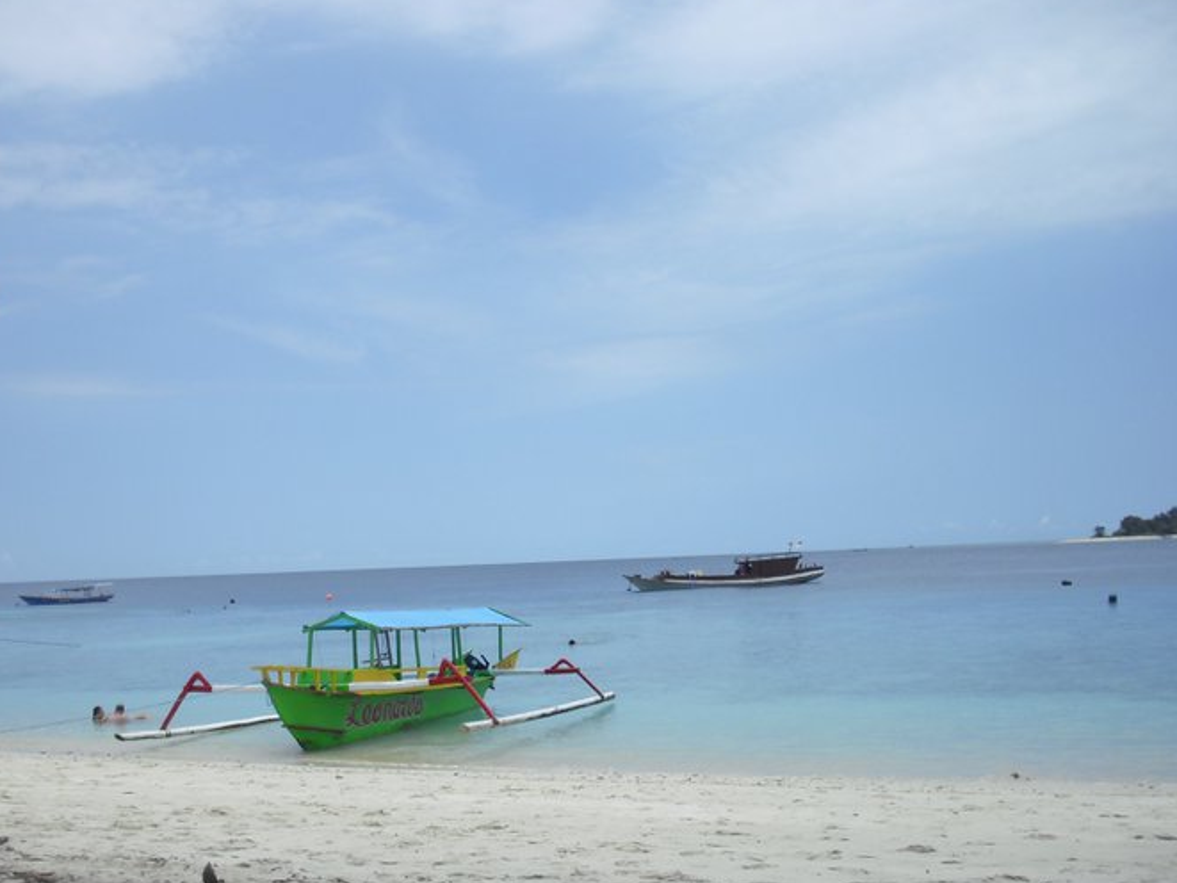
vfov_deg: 31.5
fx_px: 1564
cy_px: 513
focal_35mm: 46
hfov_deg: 41.2
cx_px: 525
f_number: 8
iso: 100
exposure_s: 1/400
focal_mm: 6.2
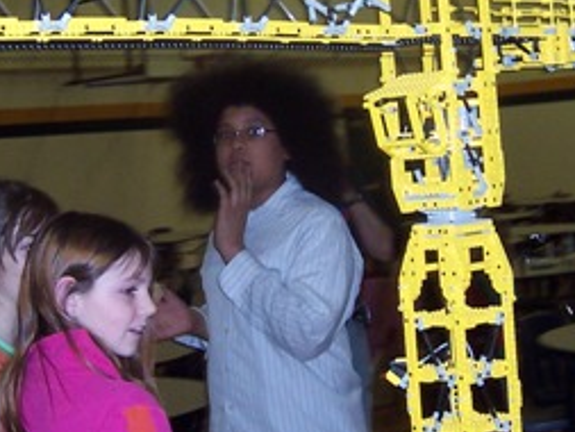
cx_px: 305
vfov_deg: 16.2
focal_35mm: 91
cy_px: 102
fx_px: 1512
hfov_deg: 21.5
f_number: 2.8
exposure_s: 1/60
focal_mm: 5.6
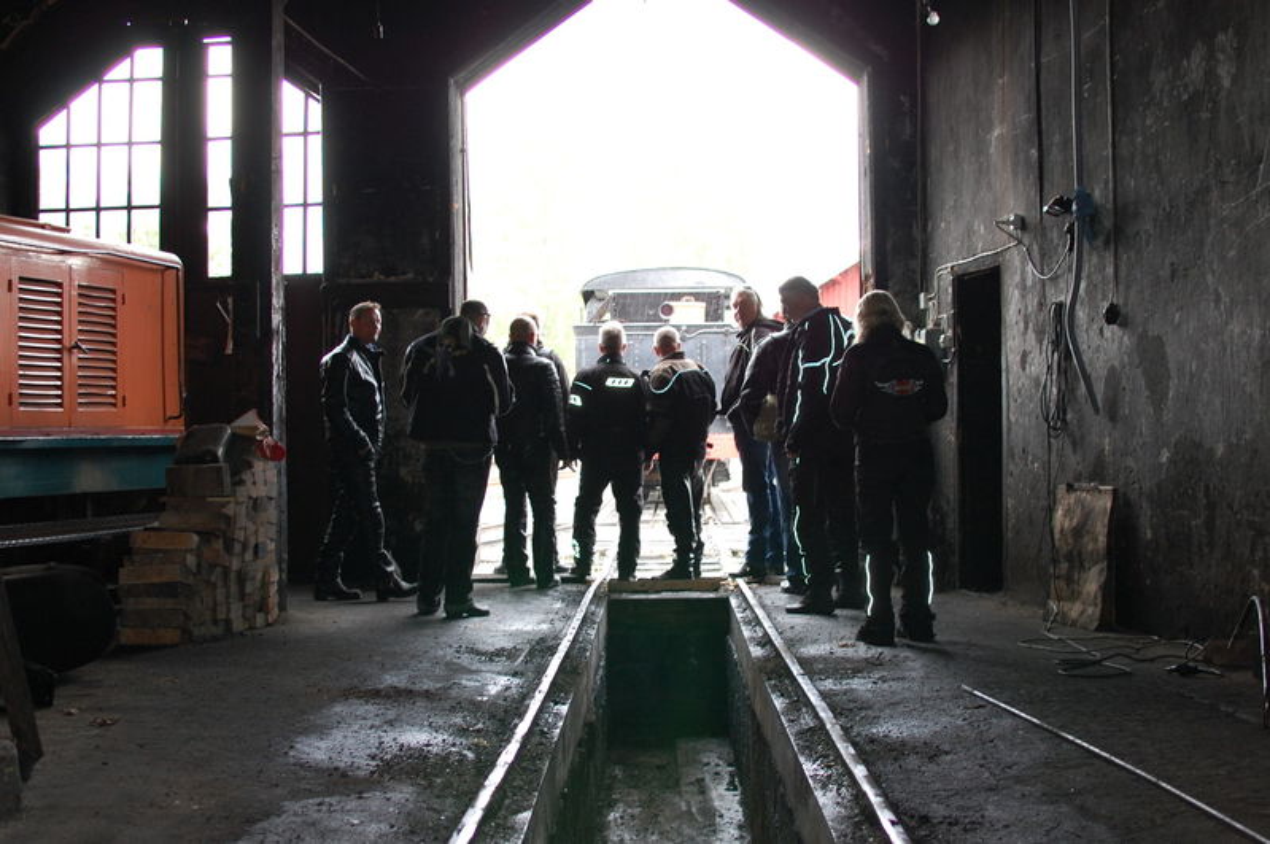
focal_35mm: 52
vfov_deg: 25.7
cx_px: 635
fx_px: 1850
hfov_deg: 37.9
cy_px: 422
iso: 400
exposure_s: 1/80
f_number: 2.8
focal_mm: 35
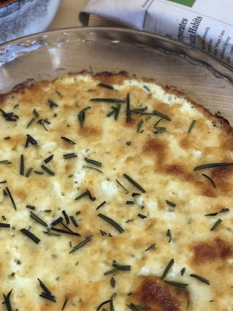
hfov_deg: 18.4
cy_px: 123
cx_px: 91
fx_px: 718
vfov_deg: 24.4
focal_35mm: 80
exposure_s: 1/40
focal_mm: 6
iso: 80
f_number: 2.4
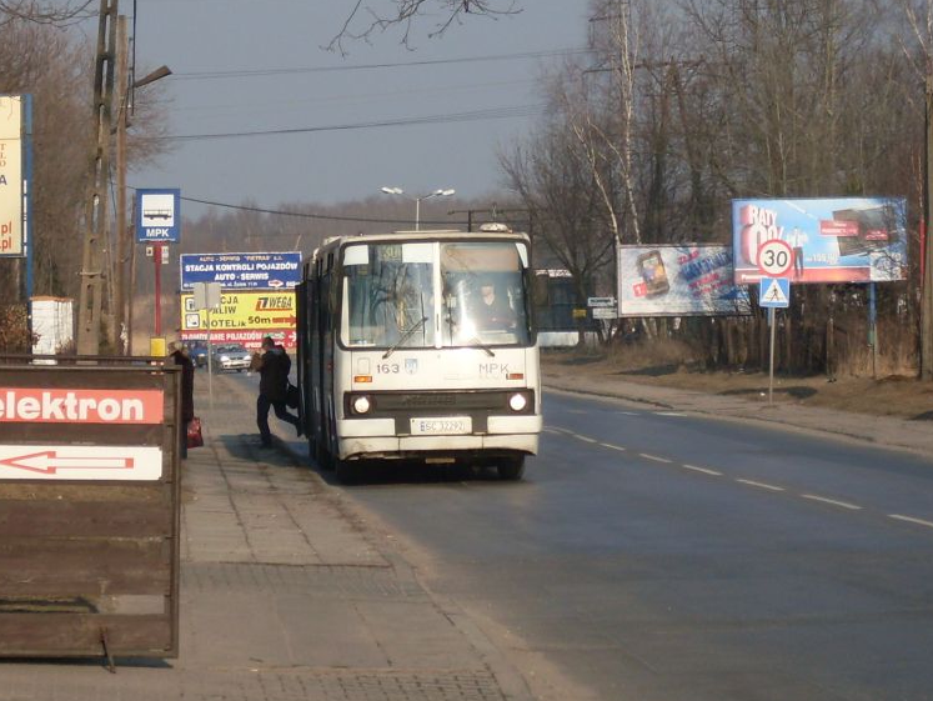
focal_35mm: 145
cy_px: 359
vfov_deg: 10.2
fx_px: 3910
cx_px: 461
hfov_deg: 13.6
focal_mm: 18.9
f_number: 5.2
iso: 80
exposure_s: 1/350
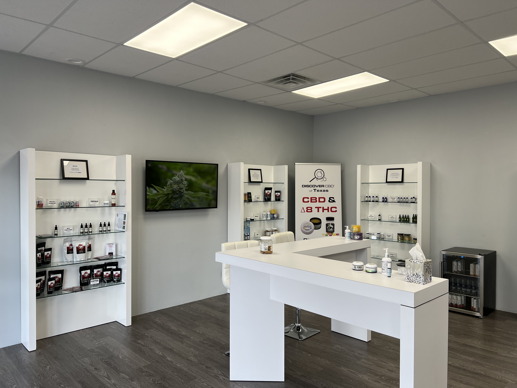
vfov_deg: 53.1
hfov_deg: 67.3
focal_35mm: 26
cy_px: 194
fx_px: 388
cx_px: 258
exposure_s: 1/164
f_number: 1.5
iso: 50
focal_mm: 5.7
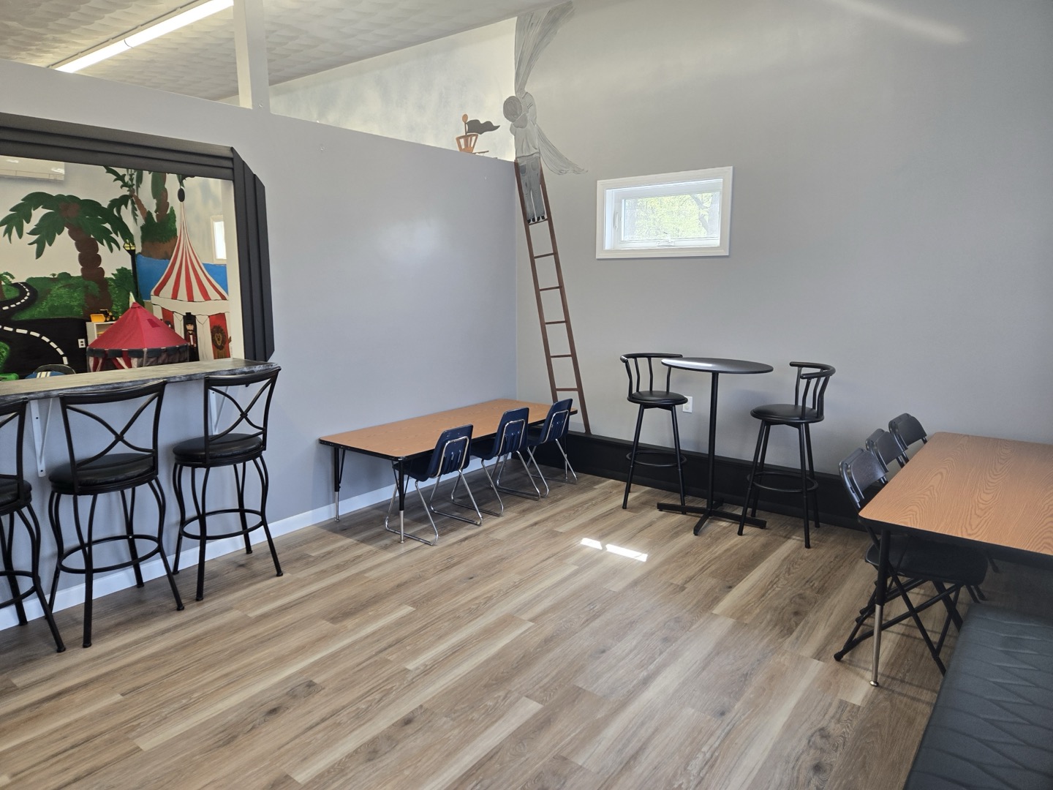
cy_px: 395
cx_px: 526
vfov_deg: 58.9
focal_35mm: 23
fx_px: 700
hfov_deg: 73.9
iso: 100
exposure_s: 1/120
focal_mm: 5.4
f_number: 1.8
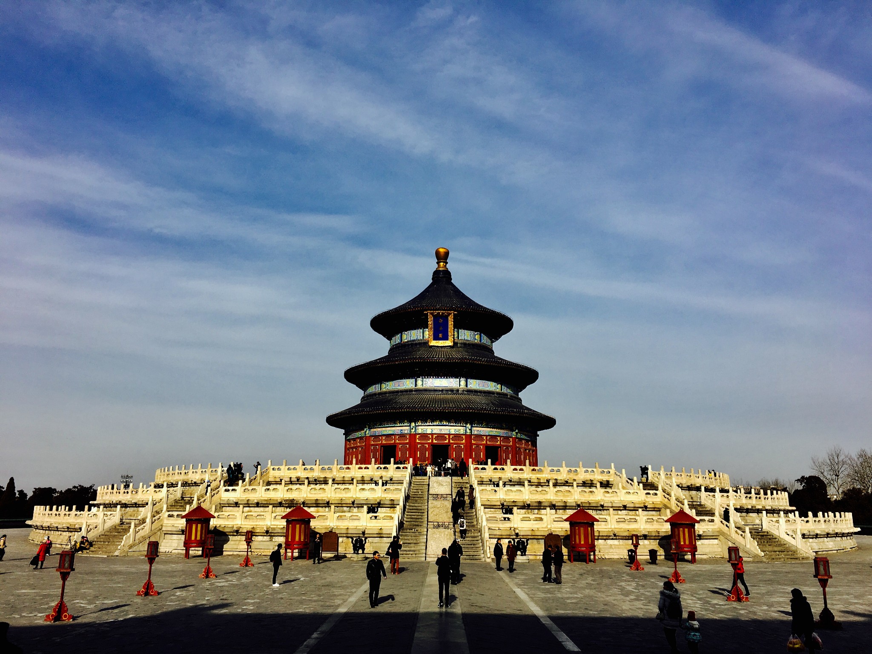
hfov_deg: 61.7
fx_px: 731
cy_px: 327
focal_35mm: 29
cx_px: 436
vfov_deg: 48.2
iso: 25
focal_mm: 4.15
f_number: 2.2
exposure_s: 1/2024
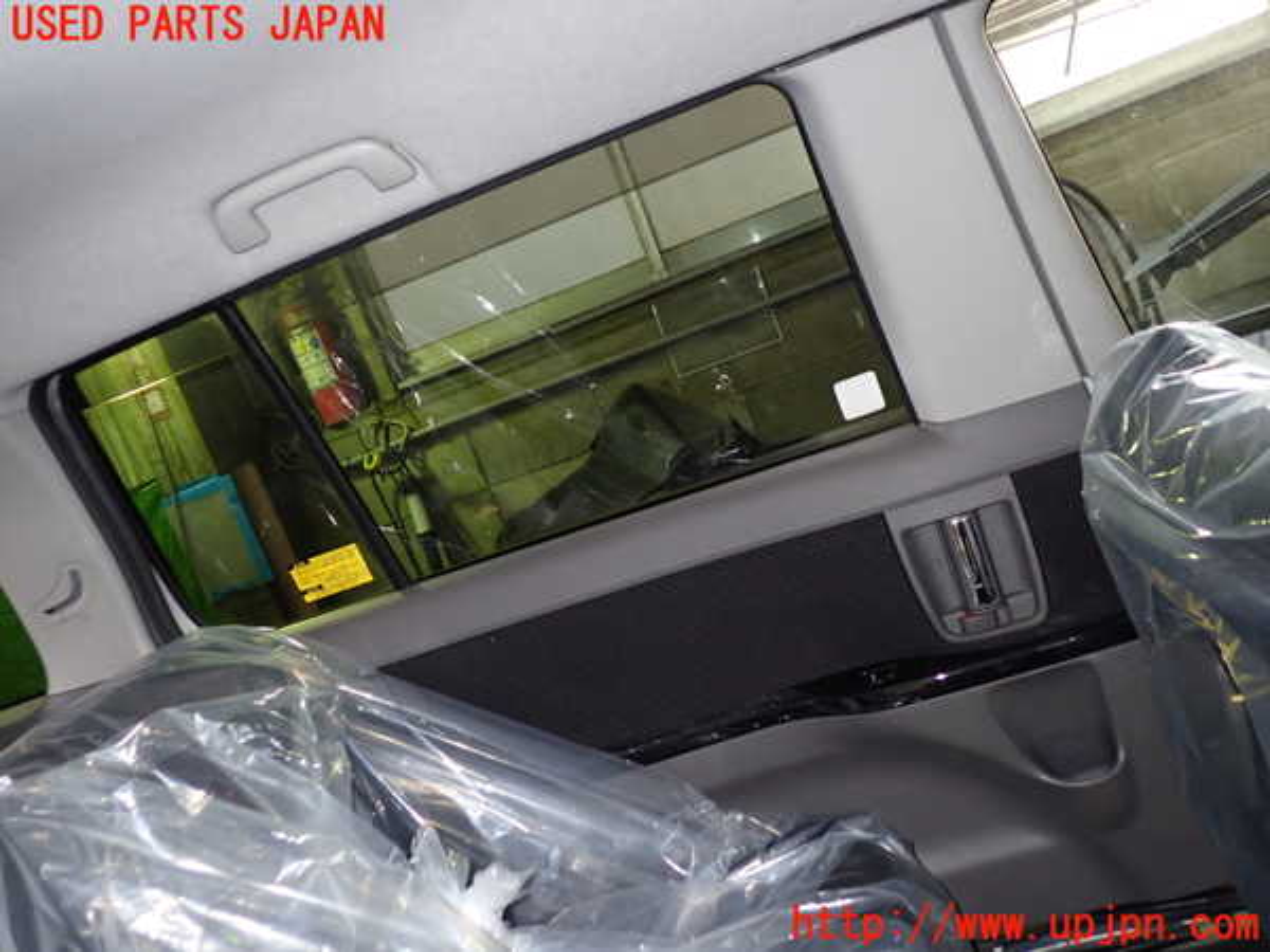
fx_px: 1101
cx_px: 635
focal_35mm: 30
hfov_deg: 60.0
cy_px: 476
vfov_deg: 46.8
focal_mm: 5.4
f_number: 2.3
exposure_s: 1/30
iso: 320
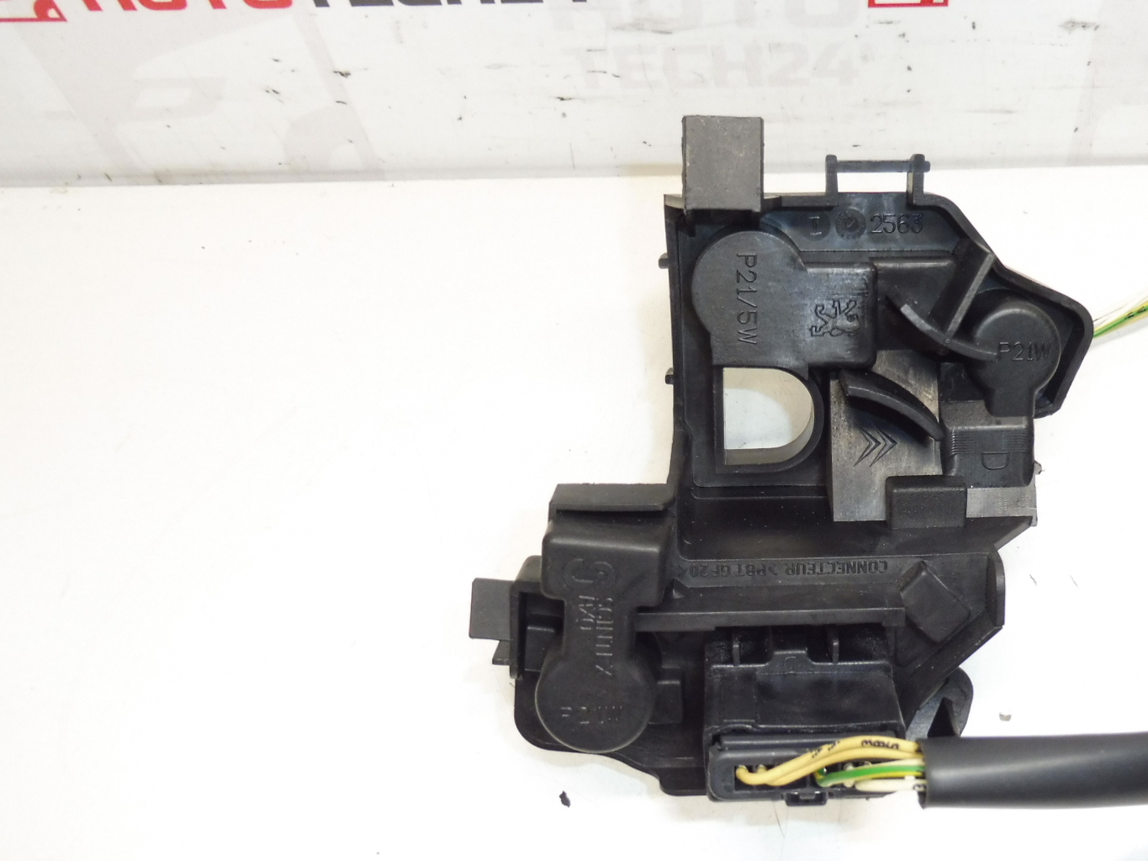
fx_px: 1194
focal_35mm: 36
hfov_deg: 49.7
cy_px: 542
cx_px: 832
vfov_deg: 39.4
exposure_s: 1/60
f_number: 3.5
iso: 200
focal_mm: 4.3
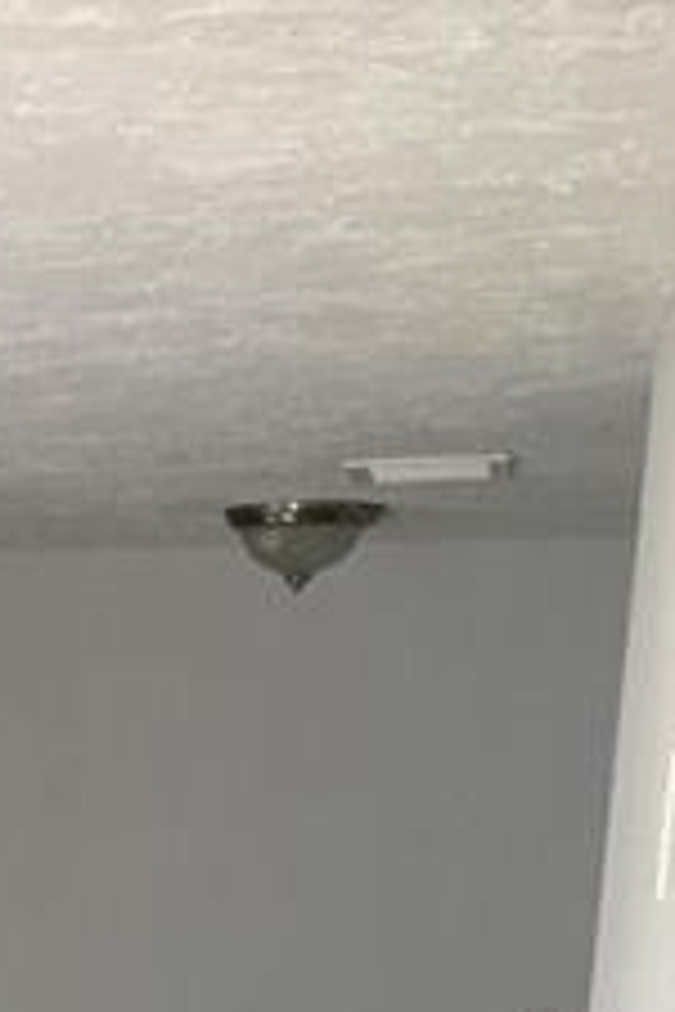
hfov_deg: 12.1
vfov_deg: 18.0
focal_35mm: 103
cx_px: -567
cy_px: 1439
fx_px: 2897
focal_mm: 4.15
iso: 25
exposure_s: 1/15
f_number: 2.2
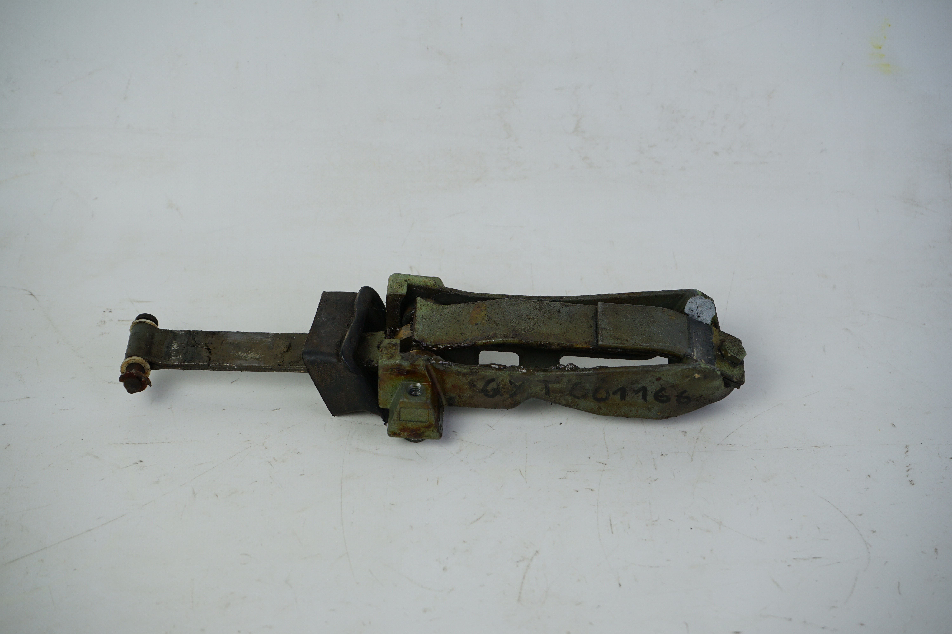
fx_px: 1851
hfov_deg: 28.8
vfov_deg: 19.5
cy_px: 317
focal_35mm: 70
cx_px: 476
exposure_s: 1/160
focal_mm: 70
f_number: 8
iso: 200
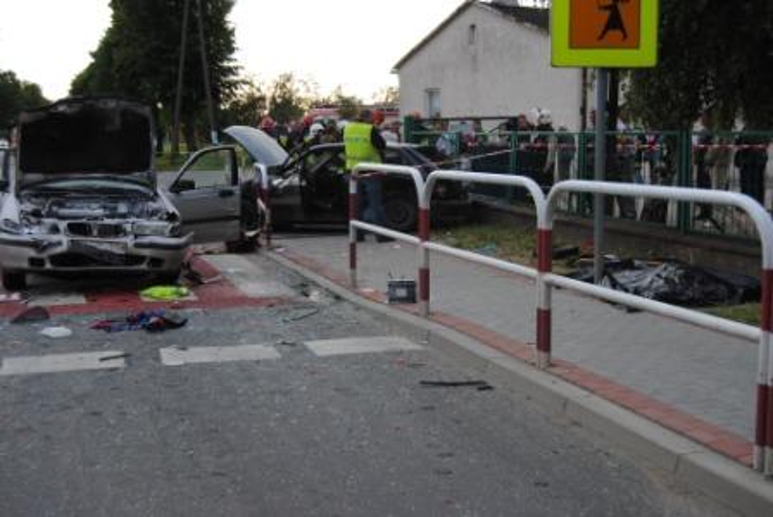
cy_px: 258
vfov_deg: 29.0
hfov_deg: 42.3
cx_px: 386
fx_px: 1000
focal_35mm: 46
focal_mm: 31
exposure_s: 1/125
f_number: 5.6
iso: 100
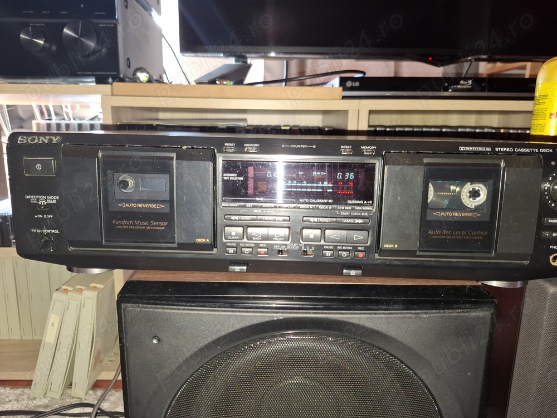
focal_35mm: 23
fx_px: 370
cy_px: 209
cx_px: 278
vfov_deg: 58.9
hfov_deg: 73.9
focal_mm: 5.54
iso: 250
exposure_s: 1/50
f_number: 1.8
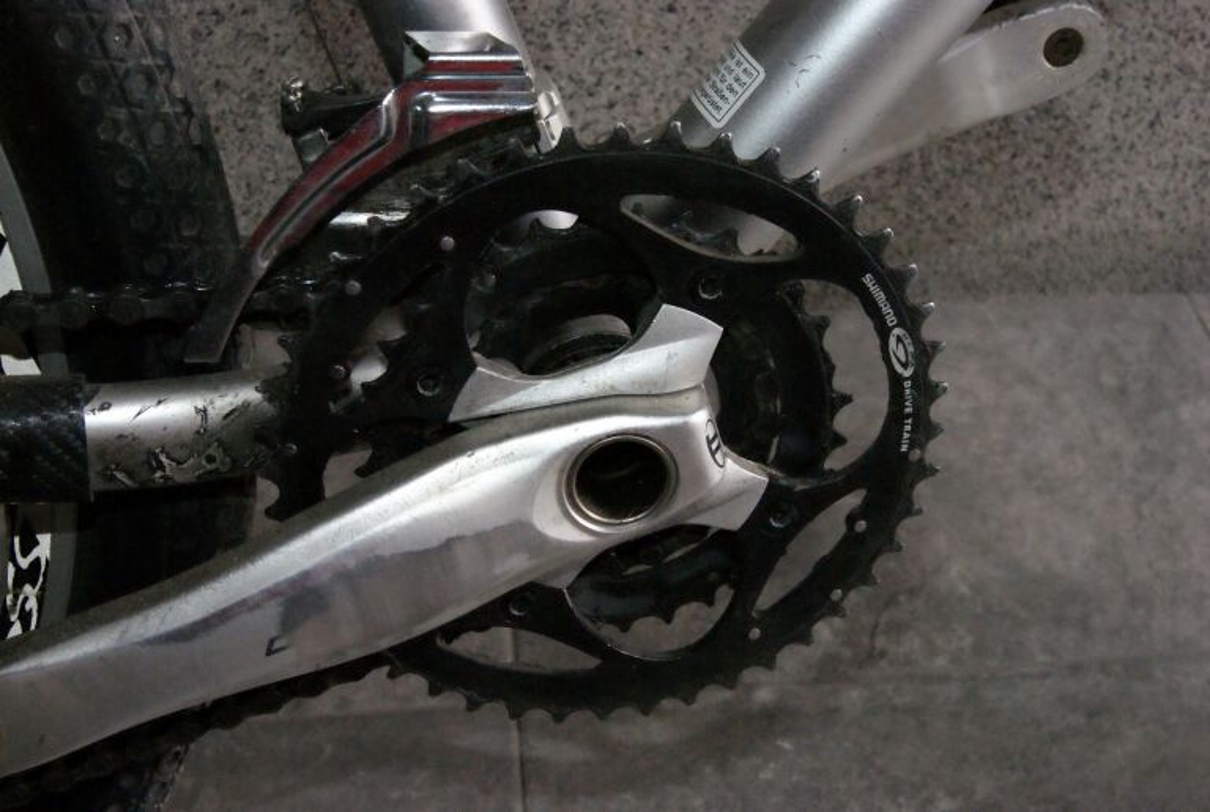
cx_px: 605
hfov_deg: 37.8
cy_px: 406
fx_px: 1768
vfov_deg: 25.9
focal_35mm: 52
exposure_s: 1/60
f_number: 13
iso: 3200
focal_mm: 35
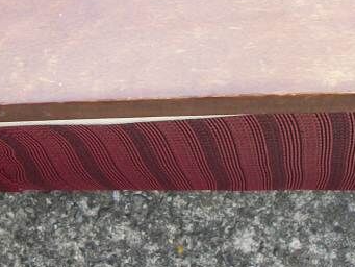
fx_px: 1231
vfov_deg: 12.3
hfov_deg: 16.3
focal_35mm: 120
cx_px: 100
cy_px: 39
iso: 80
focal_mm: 5.7
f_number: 2.9
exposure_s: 1/80
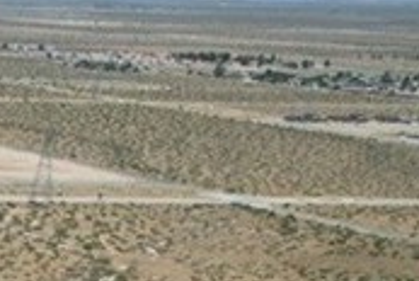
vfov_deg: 10.1
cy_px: 464
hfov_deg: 11.6
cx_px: -700
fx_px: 1516
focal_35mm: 130
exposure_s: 1/640
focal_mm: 8.38
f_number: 2.8
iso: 100
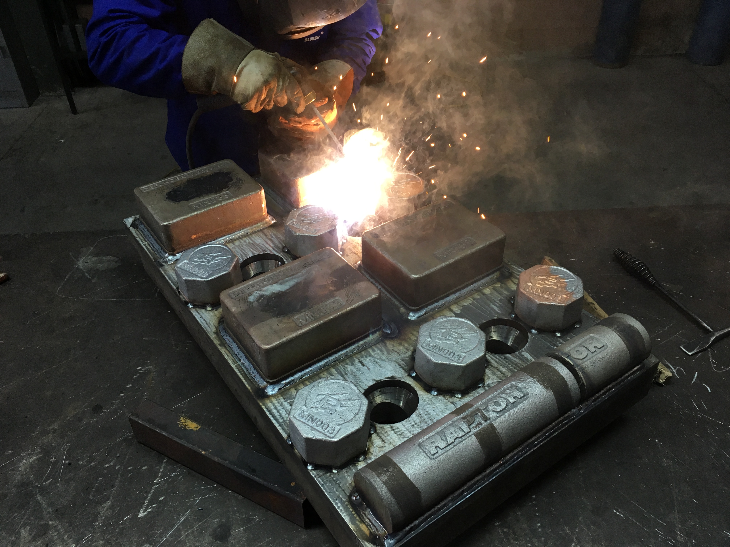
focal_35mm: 29
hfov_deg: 61.7
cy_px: 274
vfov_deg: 48.2
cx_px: 365
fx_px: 612
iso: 32
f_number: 2.2
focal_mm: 4.15
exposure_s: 1/30
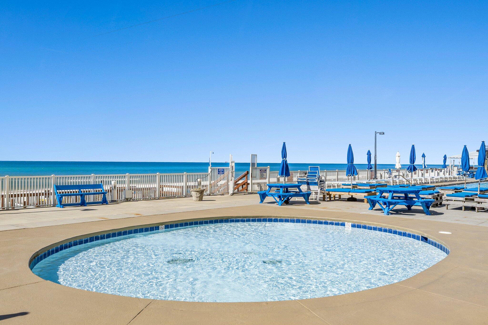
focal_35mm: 30
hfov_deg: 61.9
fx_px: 407
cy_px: 162
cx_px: 244
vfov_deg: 43.6
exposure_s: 1/200
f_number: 9
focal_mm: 20
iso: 100
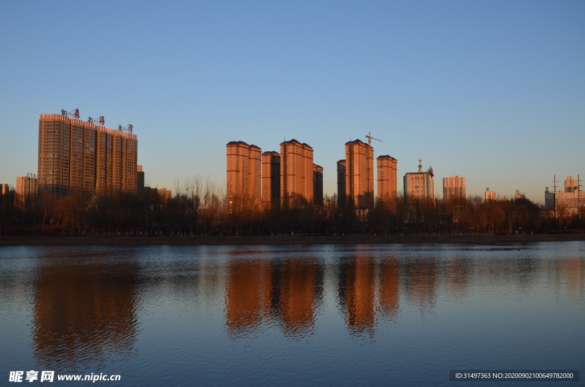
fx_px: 608
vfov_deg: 35.3
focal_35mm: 38
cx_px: 292
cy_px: 194
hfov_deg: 51.4
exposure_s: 1/320
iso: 320
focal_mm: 25
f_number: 8
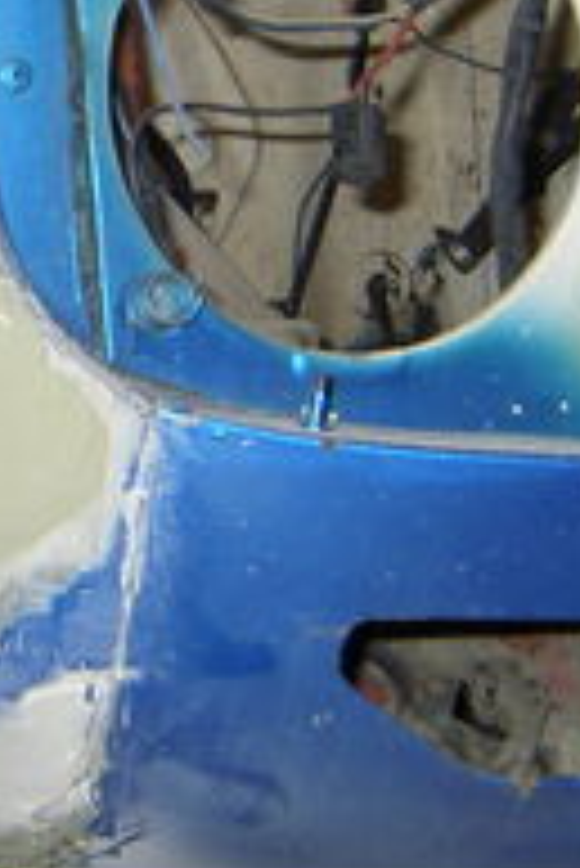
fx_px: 2822
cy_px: 319
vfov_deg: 17.5
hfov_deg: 11.6
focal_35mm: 117
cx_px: 31
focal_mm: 5.6
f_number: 2.8
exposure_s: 1/60
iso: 50
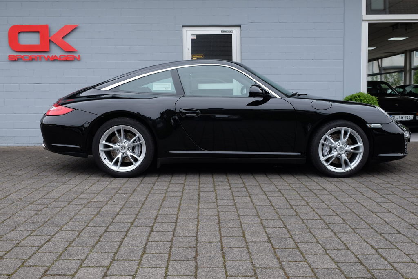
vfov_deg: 35.0
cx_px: 209
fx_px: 441
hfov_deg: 50.7
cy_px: 140
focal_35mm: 38
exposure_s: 1/240
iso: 200
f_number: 5.6
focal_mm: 25.4
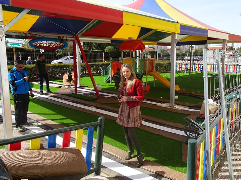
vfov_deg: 51.3
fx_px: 188
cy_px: 81
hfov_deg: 65.3
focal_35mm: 27
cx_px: 129
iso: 80
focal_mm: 4.1
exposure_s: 1/500
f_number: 3.5
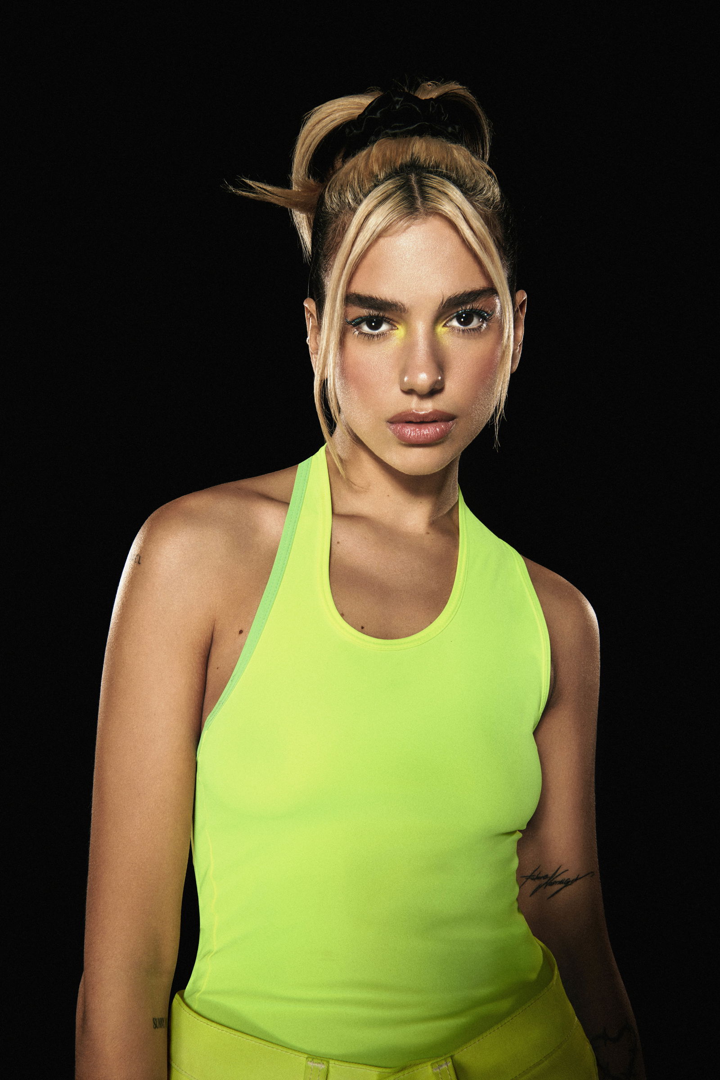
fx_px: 1050
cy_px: 540
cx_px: 360
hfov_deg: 37.9
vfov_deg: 54.4
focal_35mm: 35
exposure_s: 1/125
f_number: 16
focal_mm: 35
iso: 160
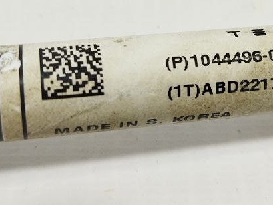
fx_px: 623
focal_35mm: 79
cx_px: 178
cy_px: 27
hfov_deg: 24.6
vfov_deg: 18.4
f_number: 1.79
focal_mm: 4.71
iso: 116
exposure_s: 1/100
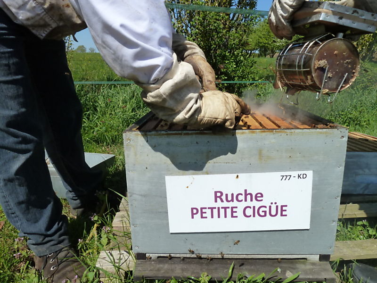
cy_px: 142
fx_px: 272
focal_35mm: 25
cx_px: 188
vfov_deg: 54.9
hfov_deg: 69.4
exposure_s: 1/400
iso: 125
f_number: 5.6
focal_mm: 4.1
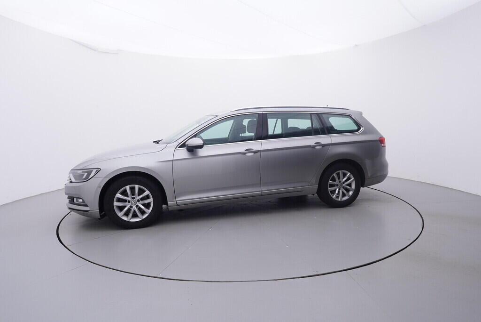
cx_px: 240
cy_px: 161
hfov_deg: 77.3
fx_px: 301
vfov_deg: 56.2
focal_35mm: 22
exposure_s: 1/80
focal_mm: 15
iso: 200
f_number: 5
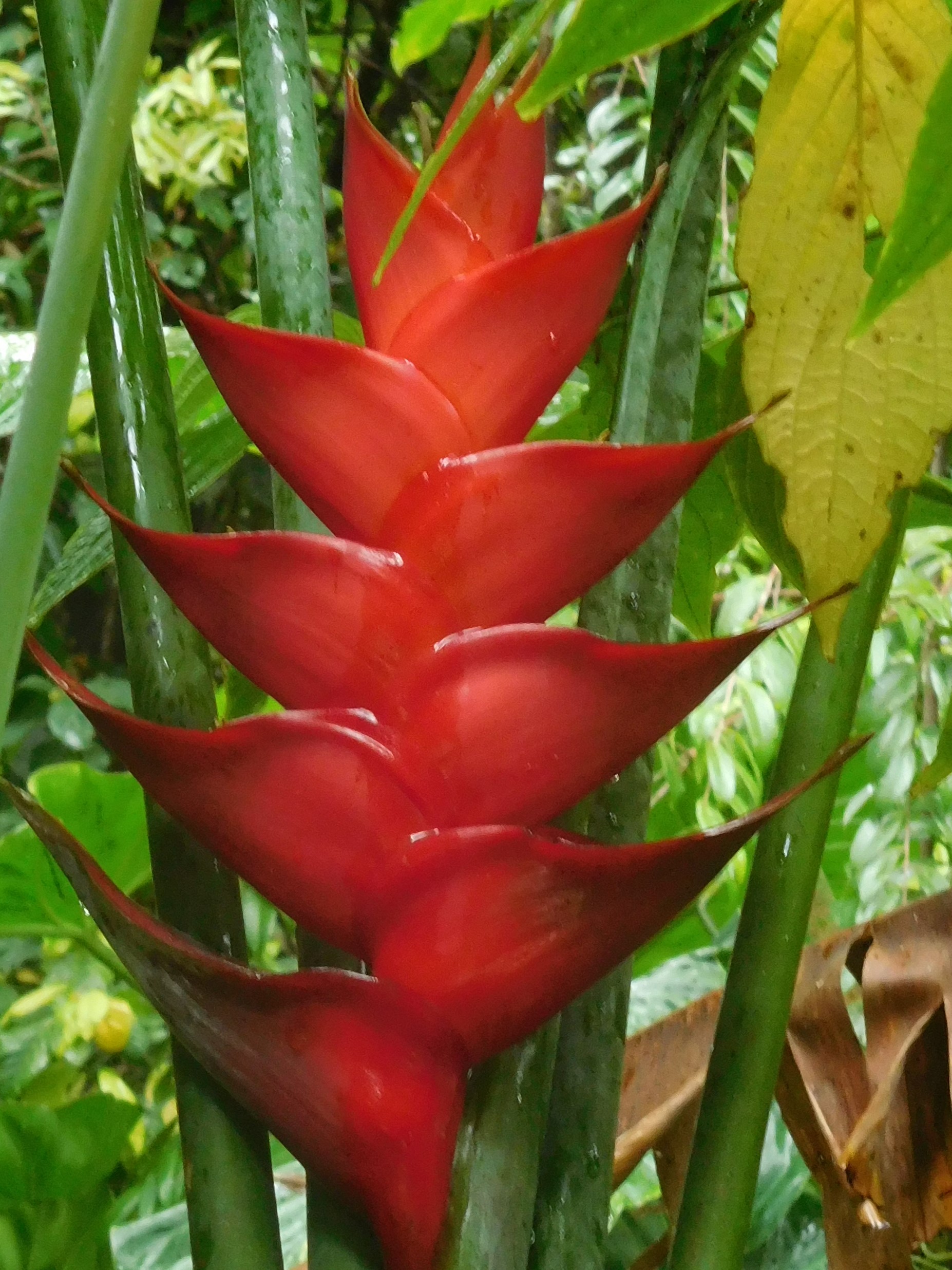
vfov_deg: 17.6
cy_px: 635
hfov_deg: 13.2
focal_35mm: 112
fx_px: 4107
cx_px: 476
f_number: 4.9
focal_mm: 20
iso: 400
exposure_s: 1/40
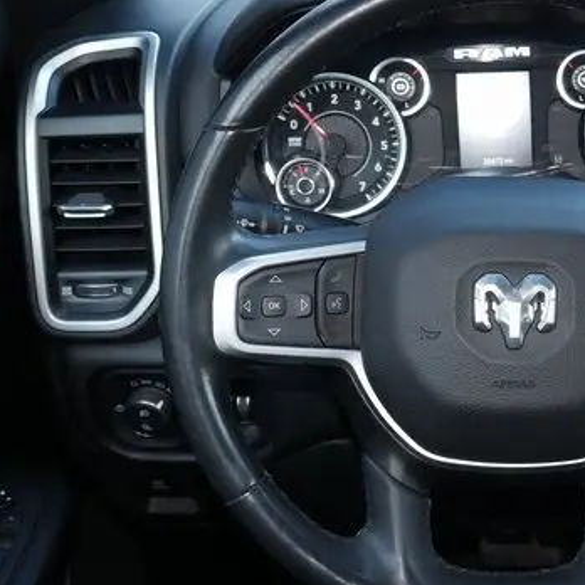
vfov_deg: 26.5
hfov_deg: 25.8
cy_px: 295
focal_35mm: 65
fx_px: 1243
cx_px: 509
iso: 800
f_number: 5
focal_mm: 20
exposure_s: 1/60
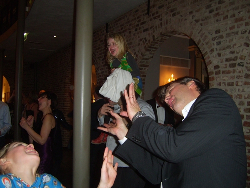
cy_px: 94
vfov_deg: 37.7
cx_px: 125
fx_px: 274
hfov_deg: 49.0
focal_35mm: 38
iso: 100
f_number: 2.8
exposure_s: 1/30
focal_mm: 7.8
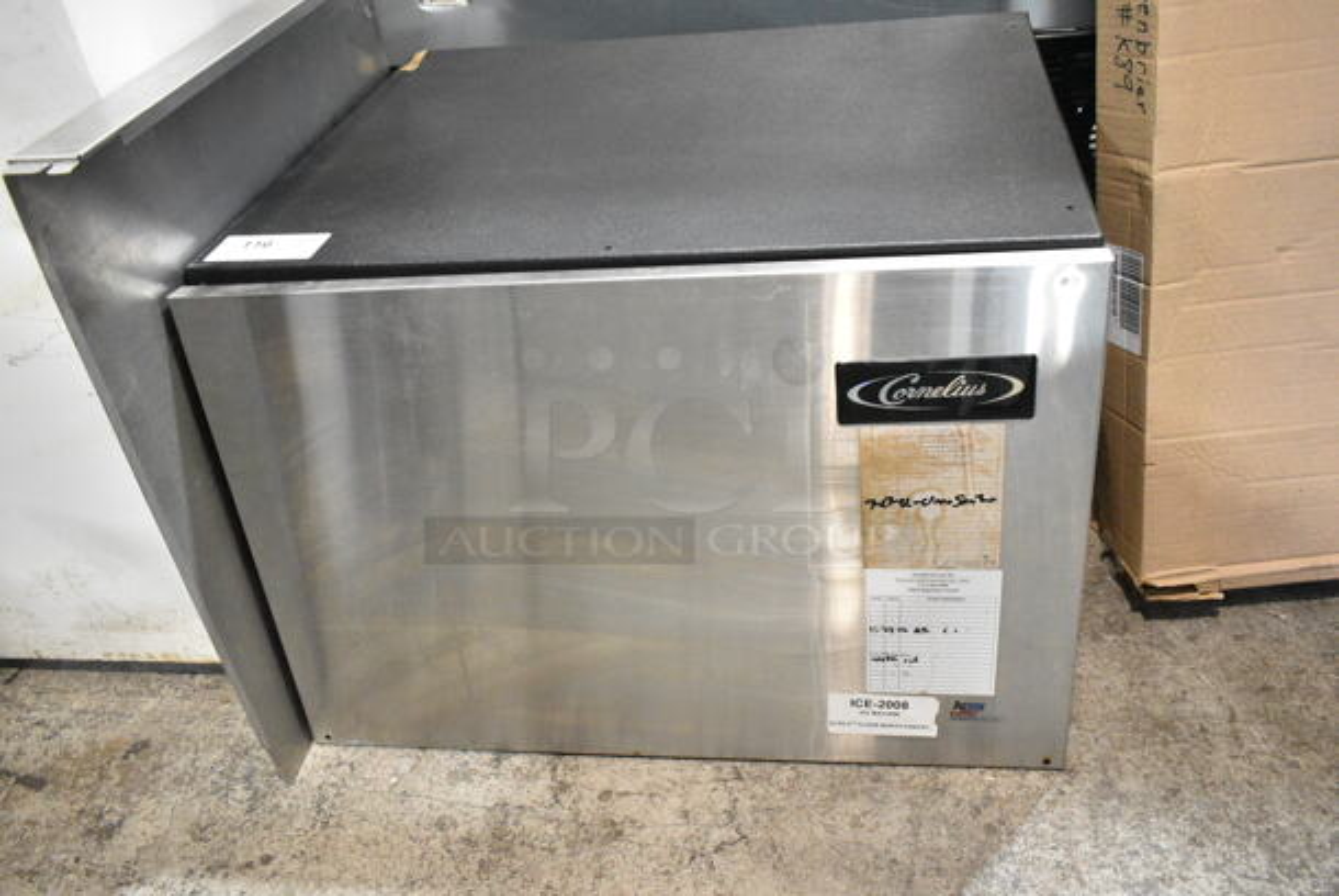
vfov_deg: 43.7
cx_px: 670
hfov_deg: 61.9
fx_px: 1117
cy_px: 448
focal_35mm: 30
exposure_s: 1/200
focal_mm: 20
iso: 6400
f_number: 5.6
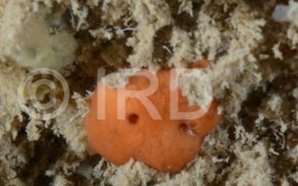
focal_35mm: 170
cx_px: 116
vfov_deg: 7.7
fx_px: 1380
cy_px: 142
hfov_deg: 12.3
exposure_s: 1/200
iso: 160
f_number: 13
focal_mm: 60
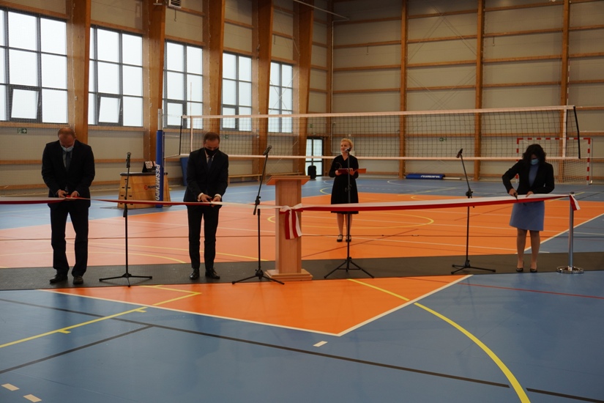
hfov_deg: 46.4
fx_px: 705
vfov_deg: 31.9
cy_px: 202
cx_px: 302
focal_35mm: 42
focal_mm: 28
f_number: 4.5
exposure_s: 1/160
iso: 500
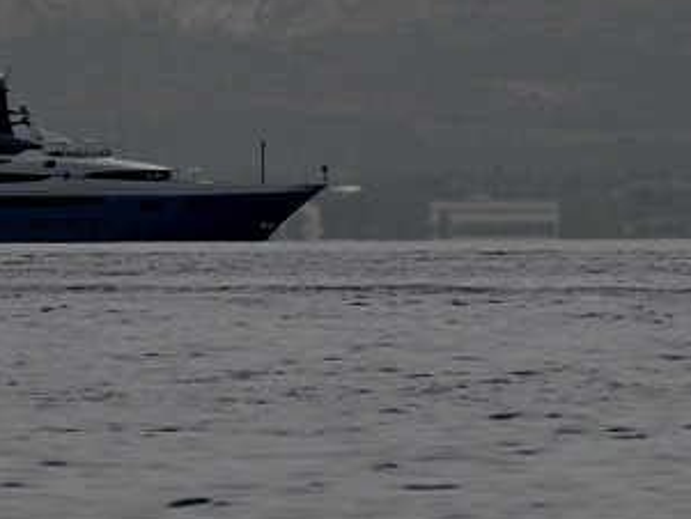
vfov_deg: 1.2
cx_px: 310
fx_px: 24882
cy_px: -235
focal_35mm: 1246
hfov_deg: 1.6
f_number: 5.6
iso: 400
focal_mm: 300
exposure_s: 1/1000
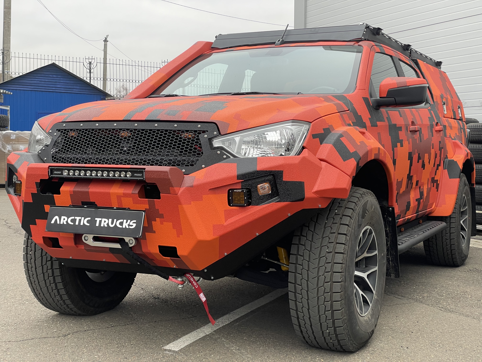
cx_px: 241
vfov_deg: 28.0
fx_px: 724
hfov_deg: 36.8
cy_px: 181
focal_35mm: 52
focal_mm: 6
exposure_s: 1/99
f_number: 2
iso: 25
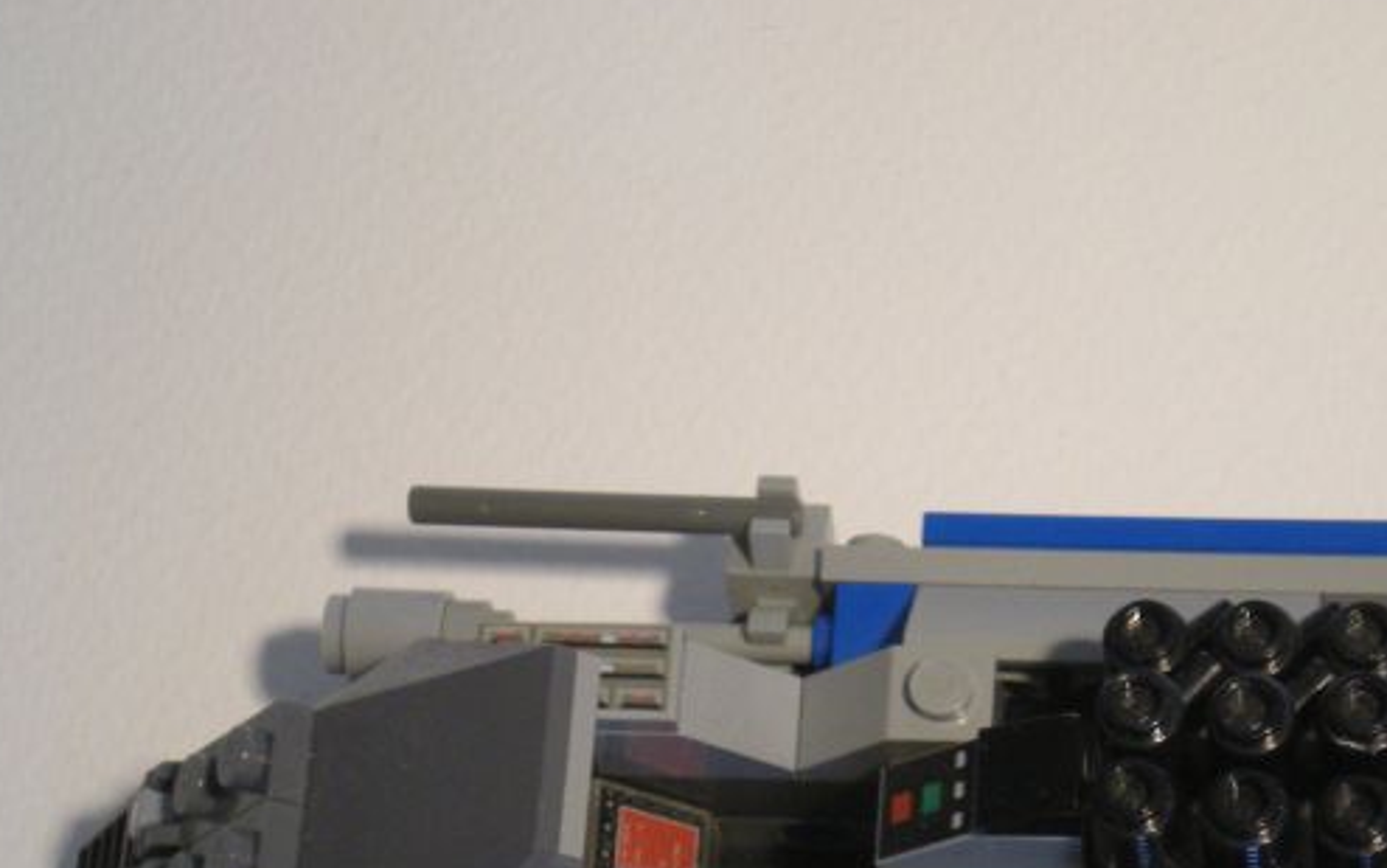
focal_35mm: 134
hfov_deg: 15.6
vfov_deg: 9.8
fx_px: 5066
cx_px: 831
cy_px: 667
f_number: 5.1
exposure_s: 1/69.8
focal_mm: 14.3
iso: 200
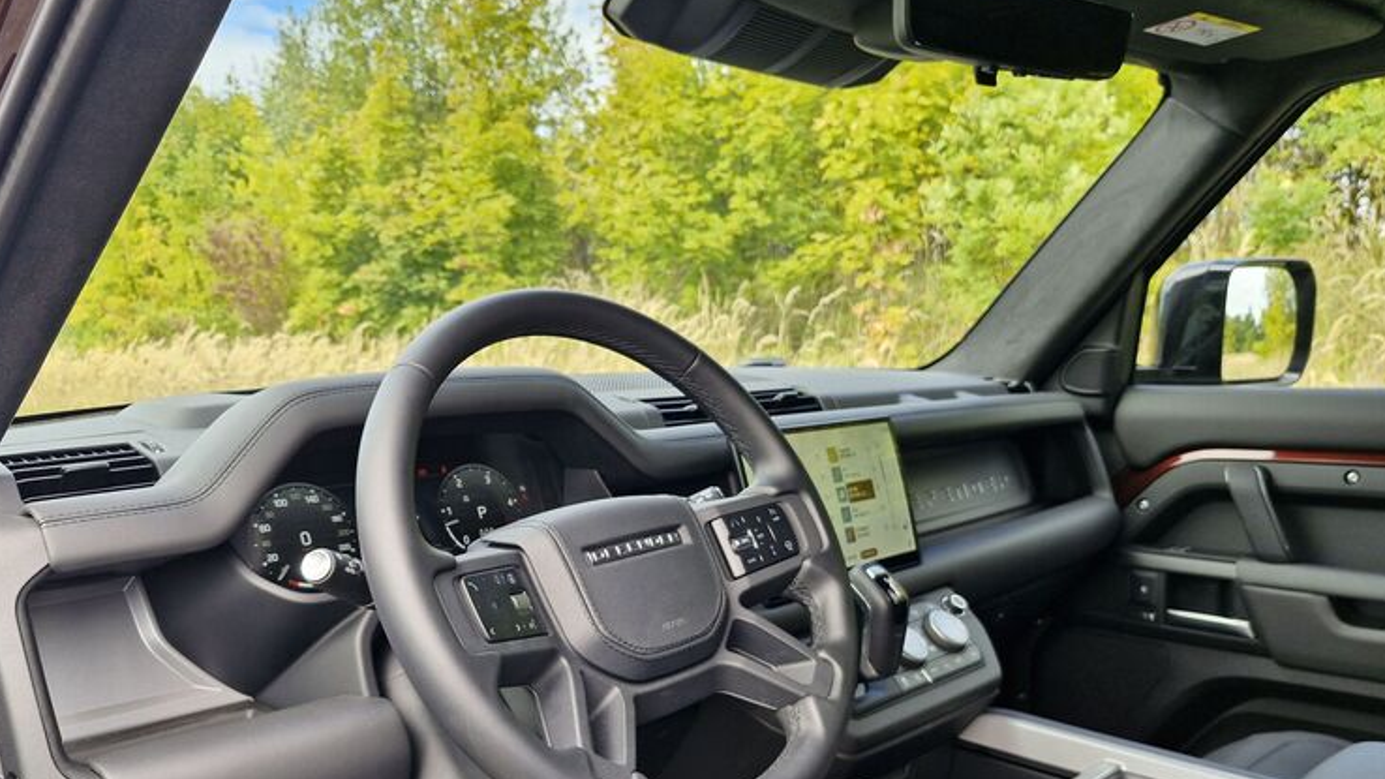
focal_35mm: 29
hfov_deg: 66.1
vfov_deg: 39.7
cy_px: 517
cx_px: 668
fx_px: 1065
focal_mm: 5.54
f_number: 1.8
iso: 50
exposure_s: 1/180
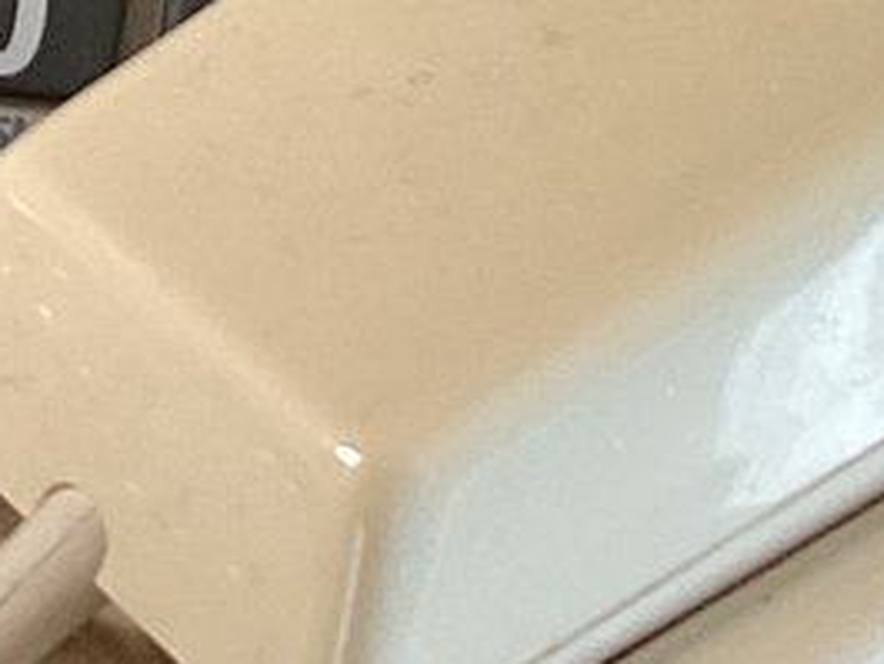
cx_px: -1146
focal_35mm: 177
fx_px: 4522
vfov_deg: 8.3
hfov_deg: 10.0
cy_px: -189
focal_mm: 3.3
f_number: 2.4
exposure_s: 1/50
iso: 50
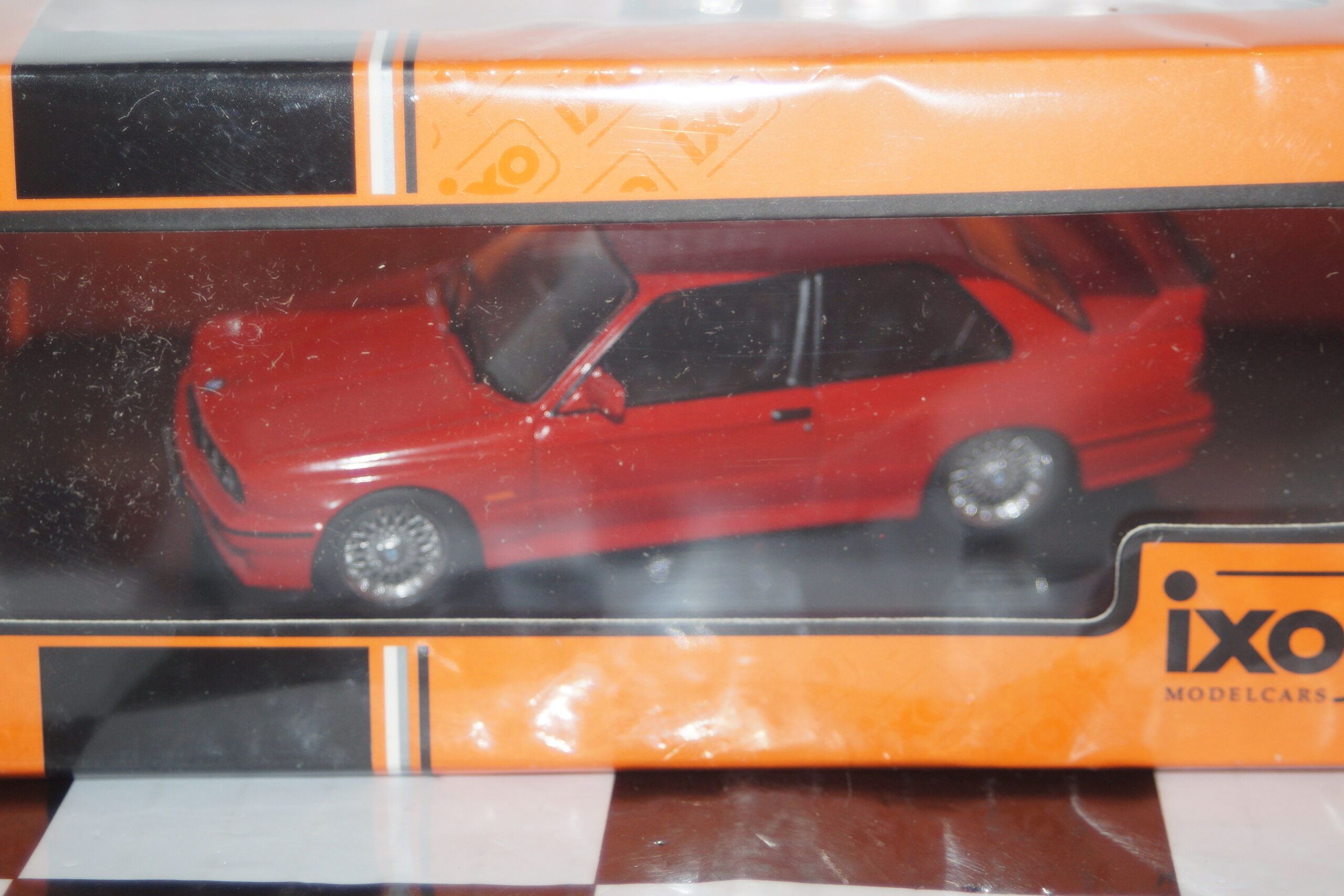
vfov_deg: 13.0
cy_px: 448
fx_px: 3920
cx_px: 672
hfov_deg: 19.5
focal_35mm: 105
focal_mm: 70
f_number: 5.6
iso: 400
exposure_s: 1/80
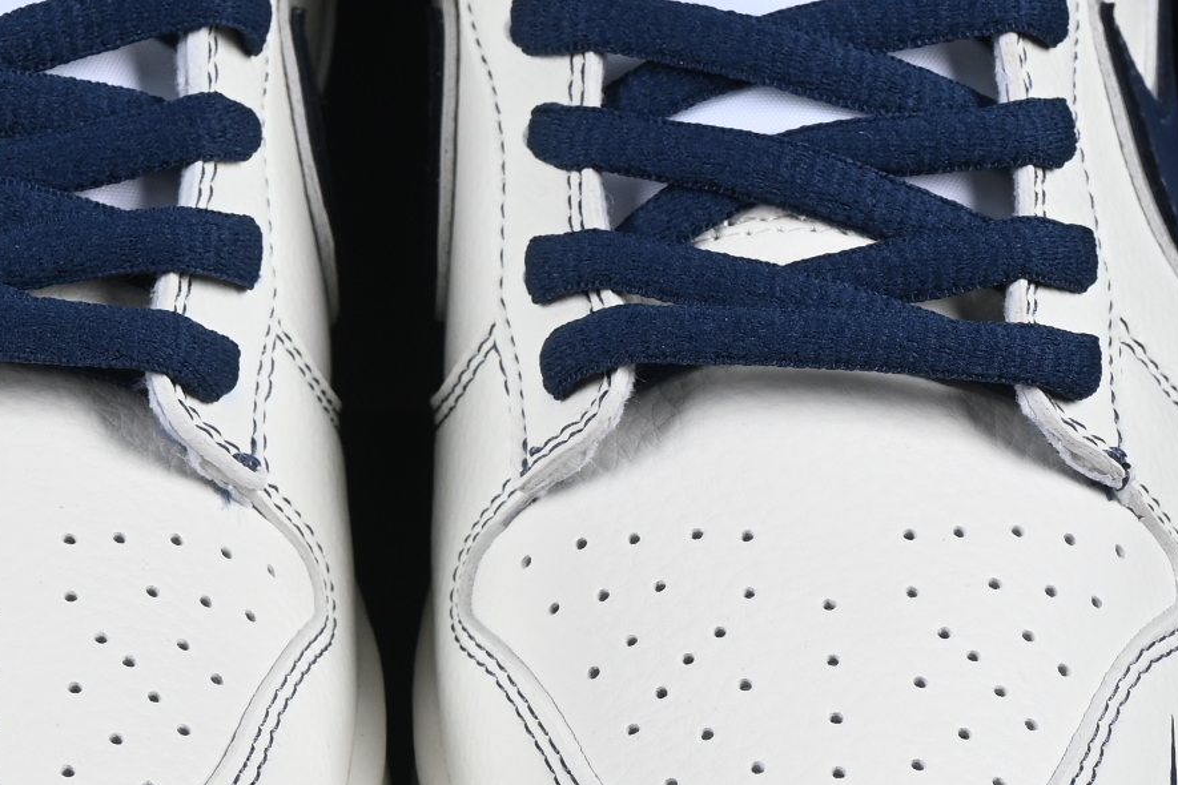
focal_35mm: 236
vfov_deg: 5.8
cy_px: 436
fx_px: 7722
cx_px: 353
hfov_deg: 8.7
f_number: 8
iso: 160
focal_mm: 50
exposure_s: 1/80
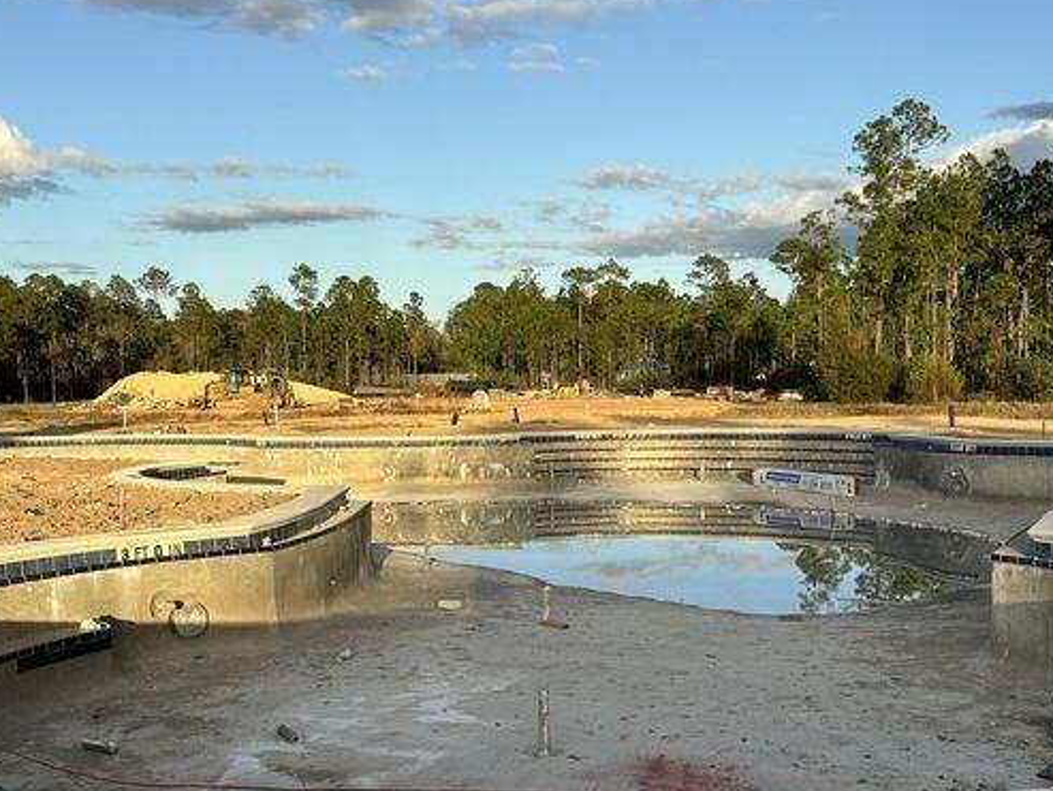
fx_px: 1369
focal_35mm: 45
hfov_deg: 42.1
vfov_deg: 32.1
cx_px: 520
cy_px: 466
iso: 50
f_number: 1.6
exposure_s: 1/1783
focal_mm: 5.96
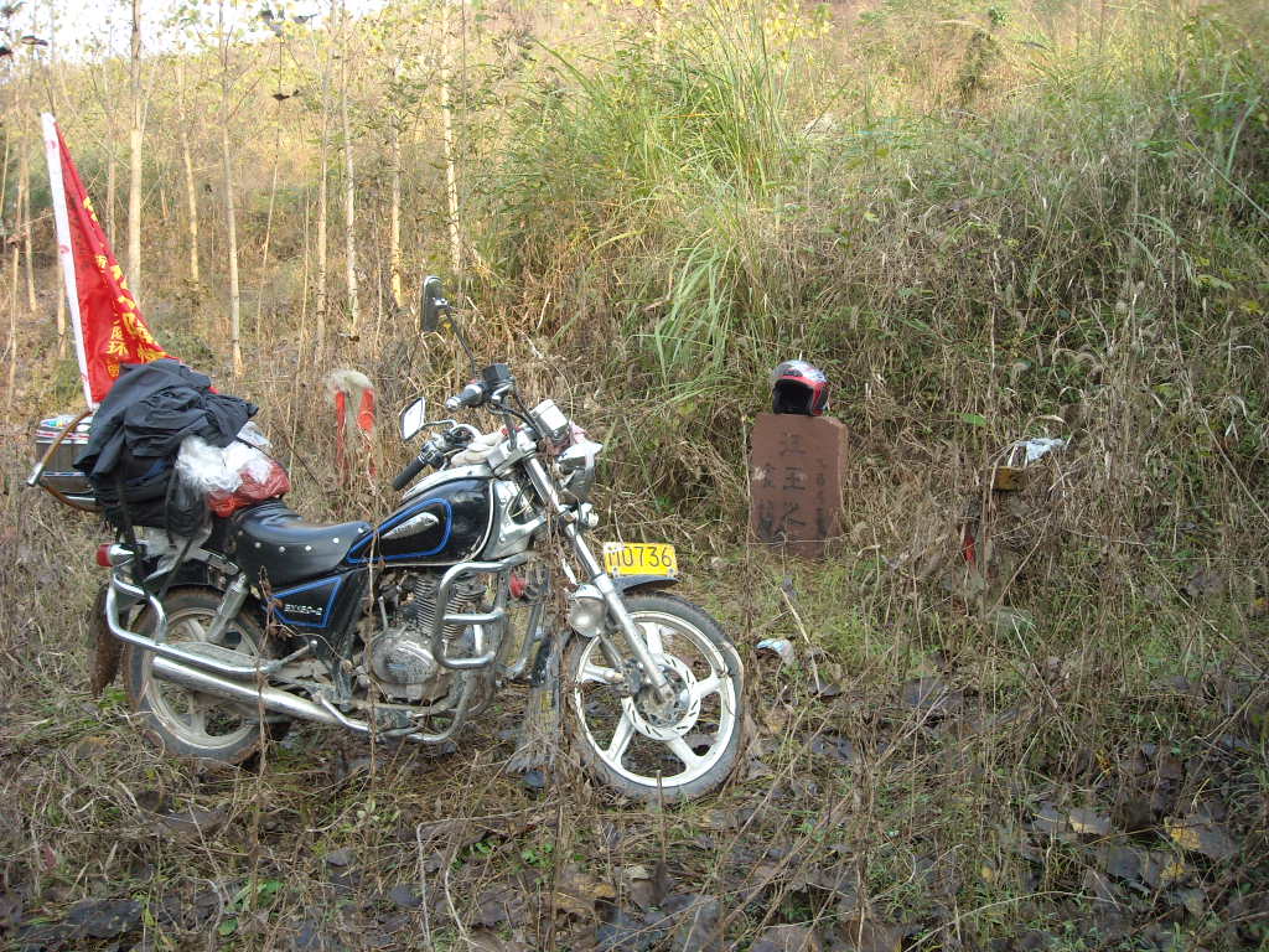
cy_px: 476
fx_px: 1283
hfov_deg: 52.6
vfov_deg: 40.7
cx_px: 634
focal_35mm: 35
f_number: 2.8
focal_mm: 5.7
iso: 64
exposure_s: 1/88
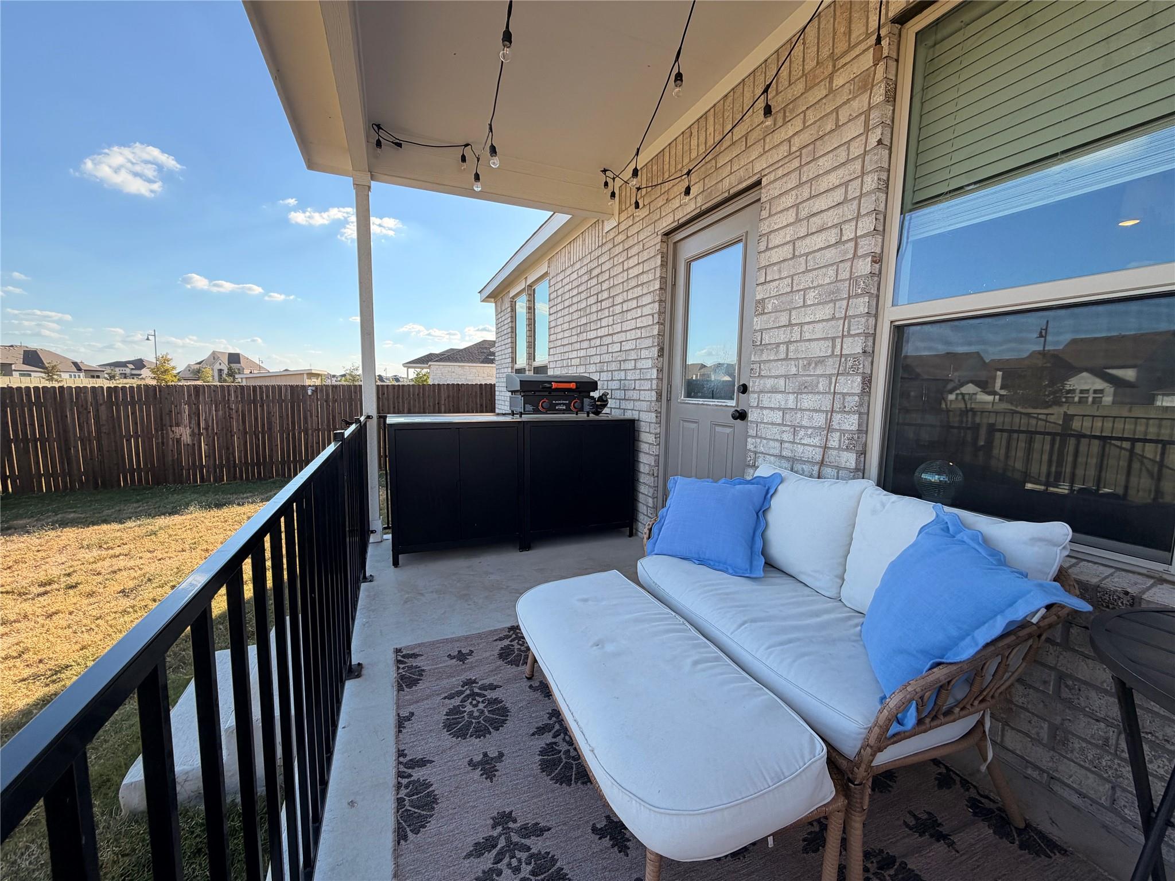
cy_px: 440
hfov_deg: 102.1
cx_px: 588
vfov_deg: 85.7
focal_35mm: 14
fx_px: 475
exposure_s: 1/590
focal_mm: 2.22
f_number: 2.2
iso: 40
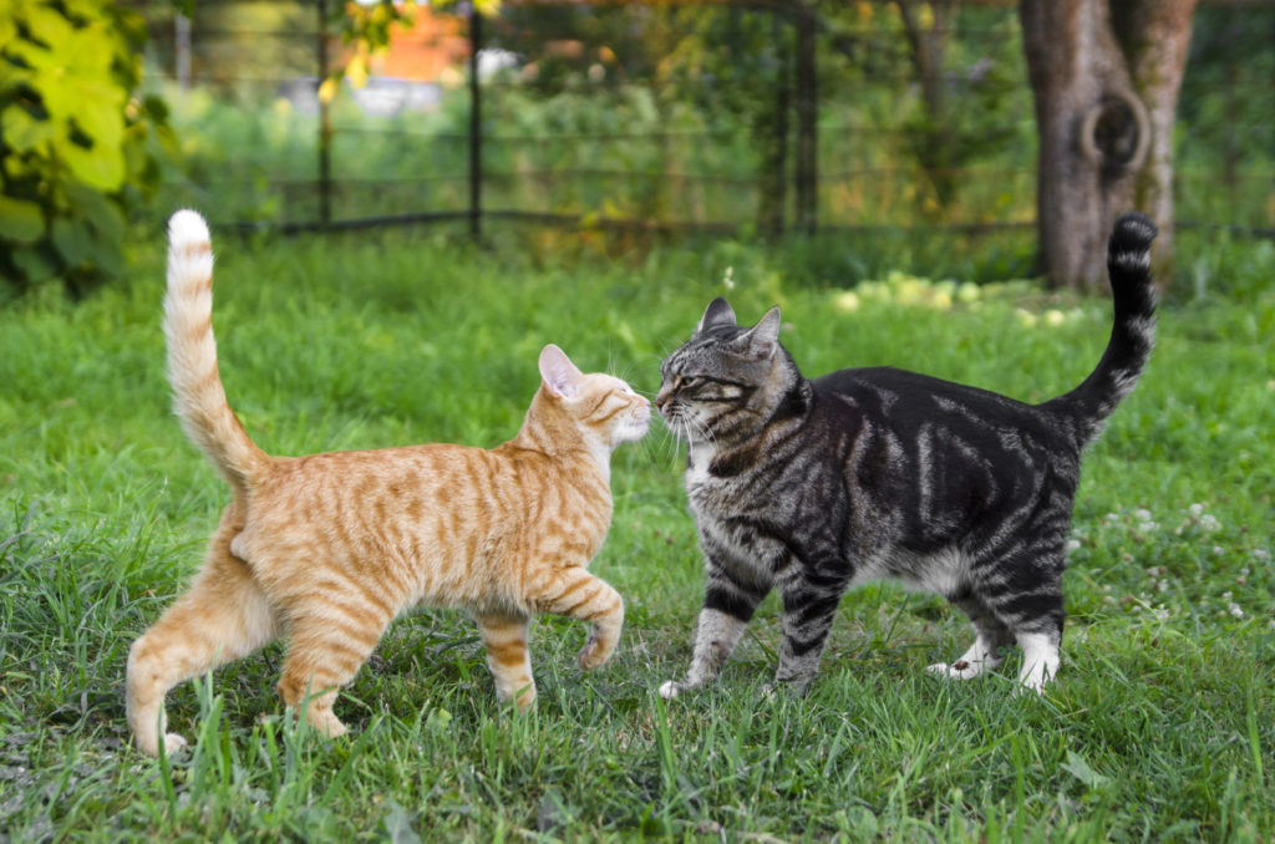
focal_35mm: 69
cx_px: 638
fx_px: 2438
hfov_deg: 29.3
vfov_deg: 19.6
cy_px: 422
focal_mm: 46
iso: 250
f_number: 2.8
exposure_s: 1/250
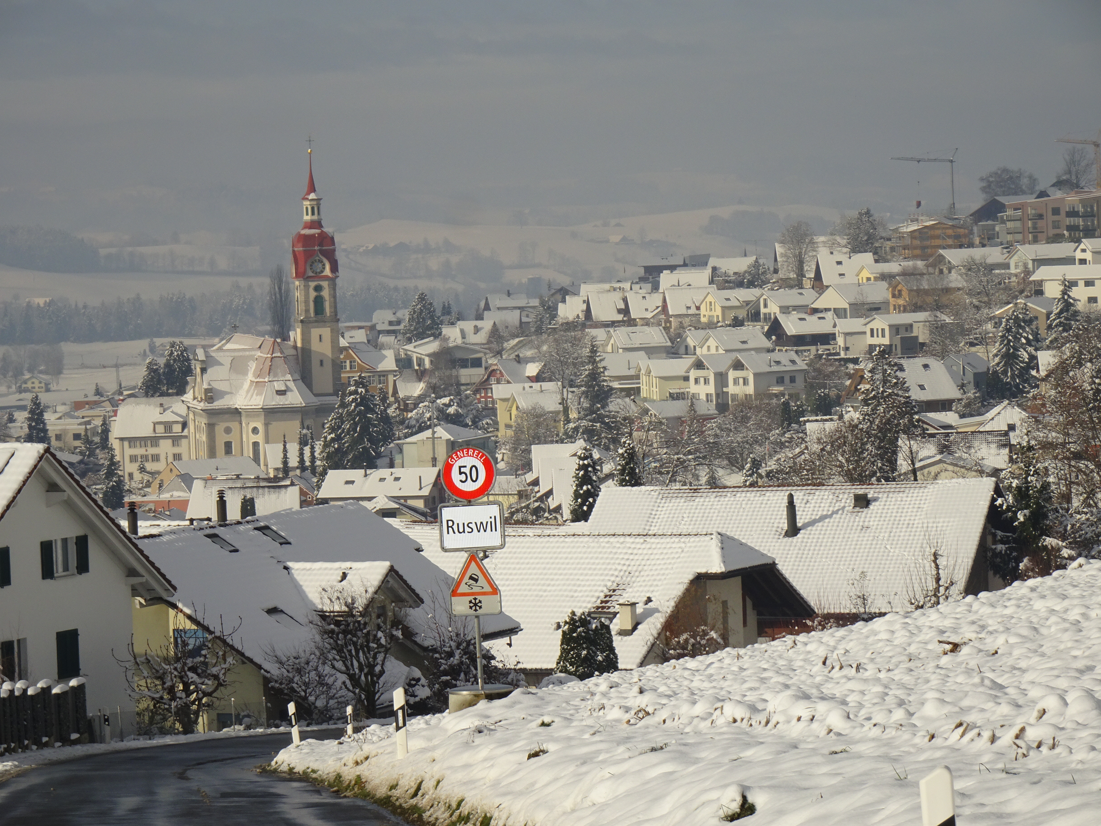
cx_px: 550
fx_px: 4771
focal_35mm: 150
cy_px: 413
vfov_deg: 9.9
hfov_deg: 13.2
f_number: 5.6
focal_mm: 25.66
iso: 80
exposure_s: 1/1250
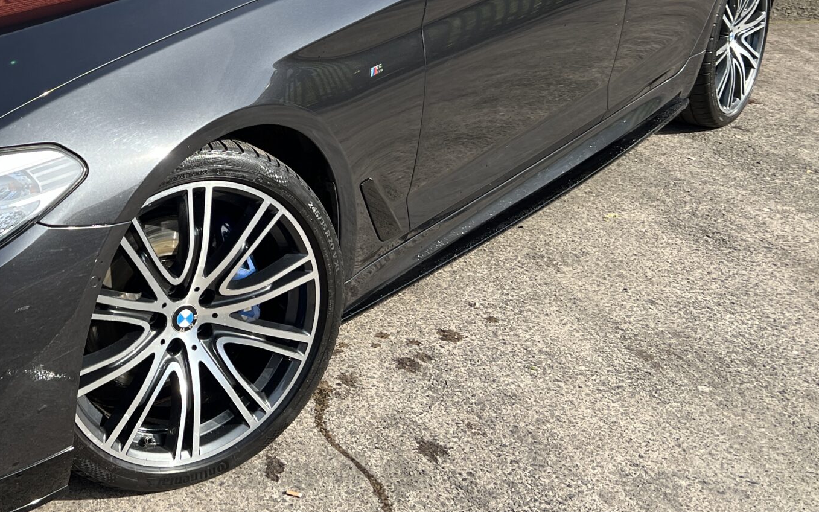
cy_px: 96
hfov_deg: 36.4
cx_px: 80
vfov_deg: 24.4
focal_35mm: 52
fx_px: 1161
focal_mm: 5.7
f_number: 1.5
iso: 50
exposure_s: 1/1412
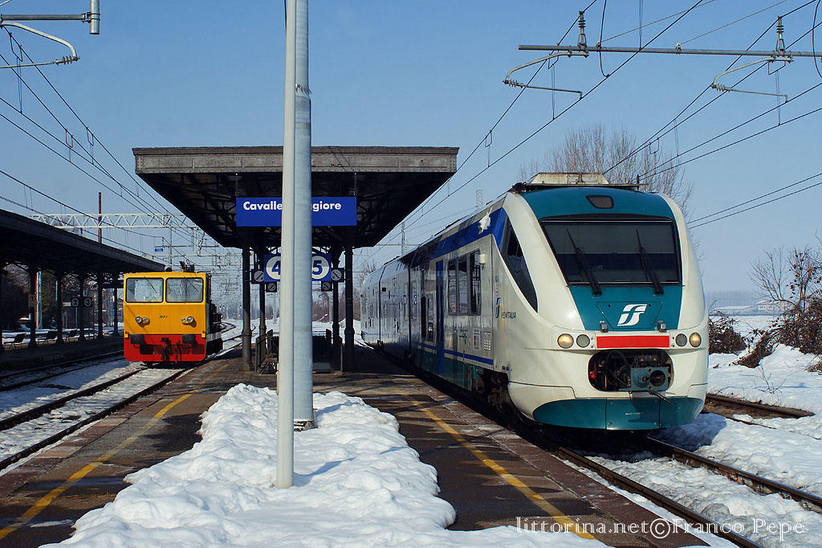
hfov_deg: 37.9
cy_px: 274
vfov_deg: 25.7
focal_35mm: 52
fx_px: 1198
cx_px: 411
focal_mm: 35
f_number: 7.1
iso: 100
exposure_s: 1/640
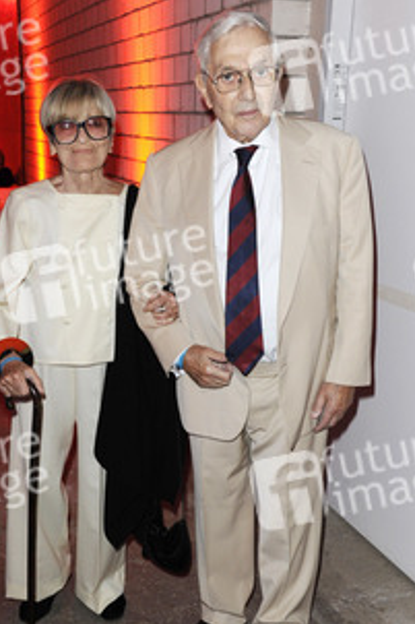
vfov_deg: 43.4
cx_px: 167
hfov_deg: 29.8
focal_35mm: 45
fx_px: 779
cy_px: 378
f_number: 5.6
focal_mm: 34
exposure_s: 1/40
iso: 1600
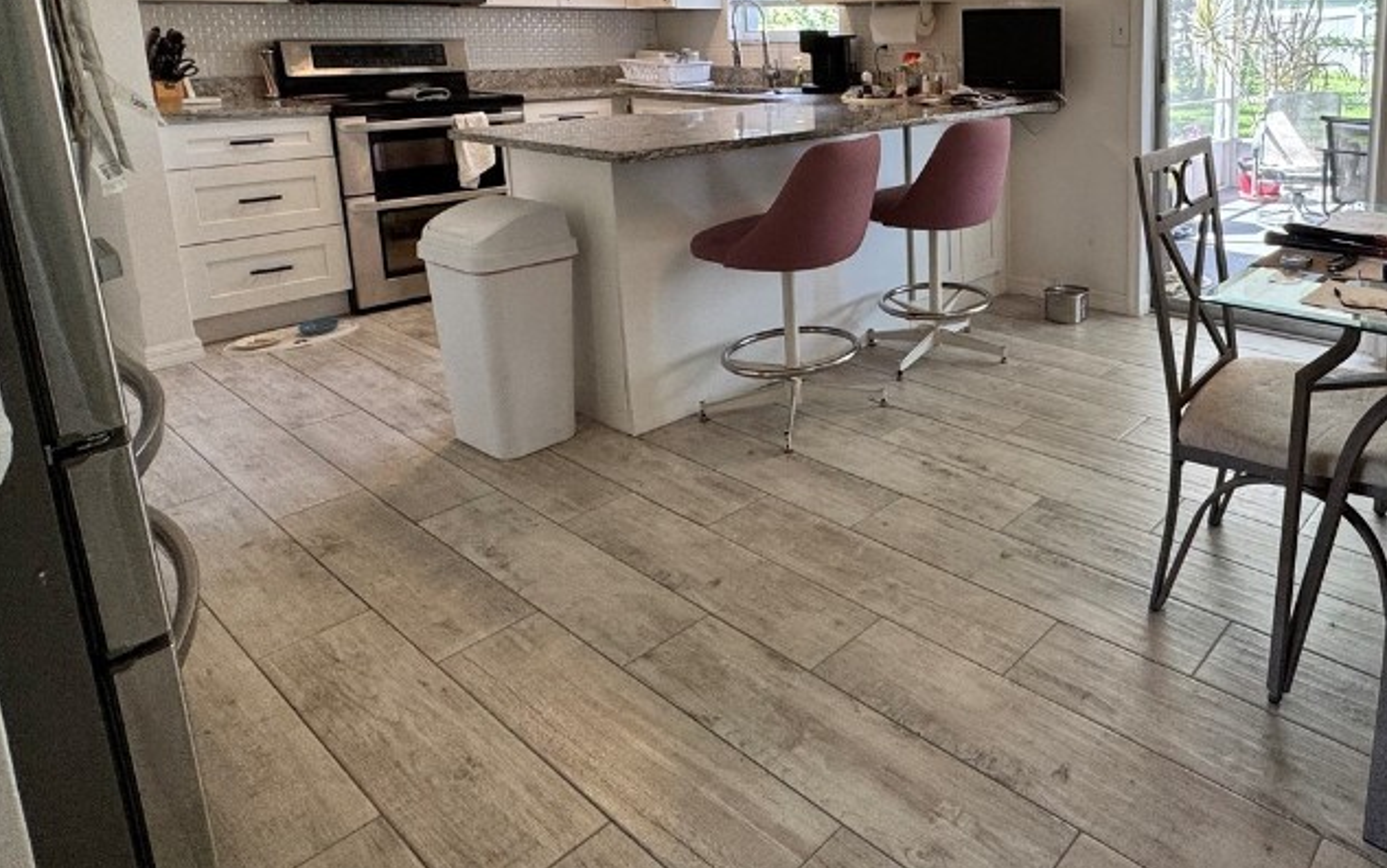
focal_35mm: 24
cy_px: 182
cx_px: 1039
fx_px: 907
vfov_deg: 48.4
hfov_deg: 69.9
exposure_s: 1/120
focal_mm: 2.22
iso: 125
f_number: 2.2
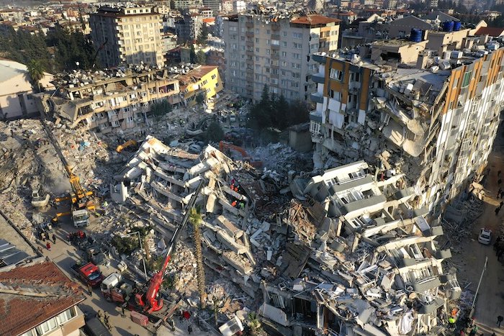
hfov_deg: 65.5
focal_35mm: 28
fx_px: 392
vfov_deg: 46.4
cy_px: 168
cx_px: 252
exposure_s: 1/640
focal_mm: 10.26
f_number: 6.3
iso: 100
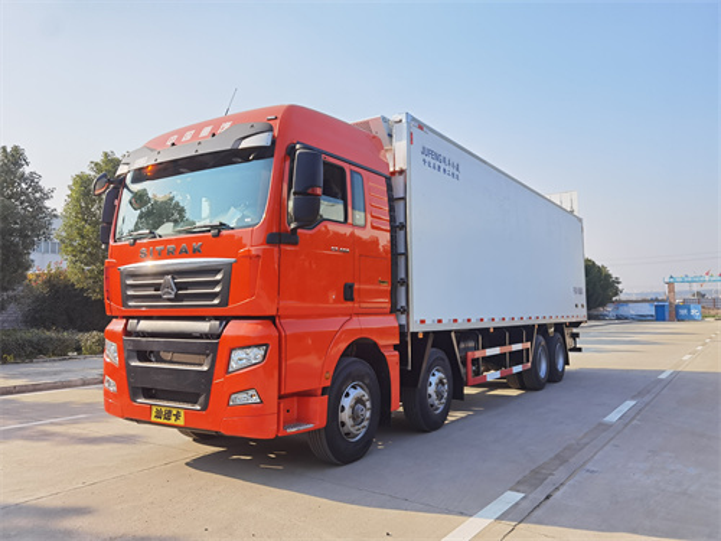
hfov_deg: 65.3
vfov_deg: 51.4
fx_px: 562
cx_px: 360
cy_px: 270
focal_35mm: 27
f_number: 1.9
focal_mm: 6.71
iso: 50
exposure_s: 1/2315
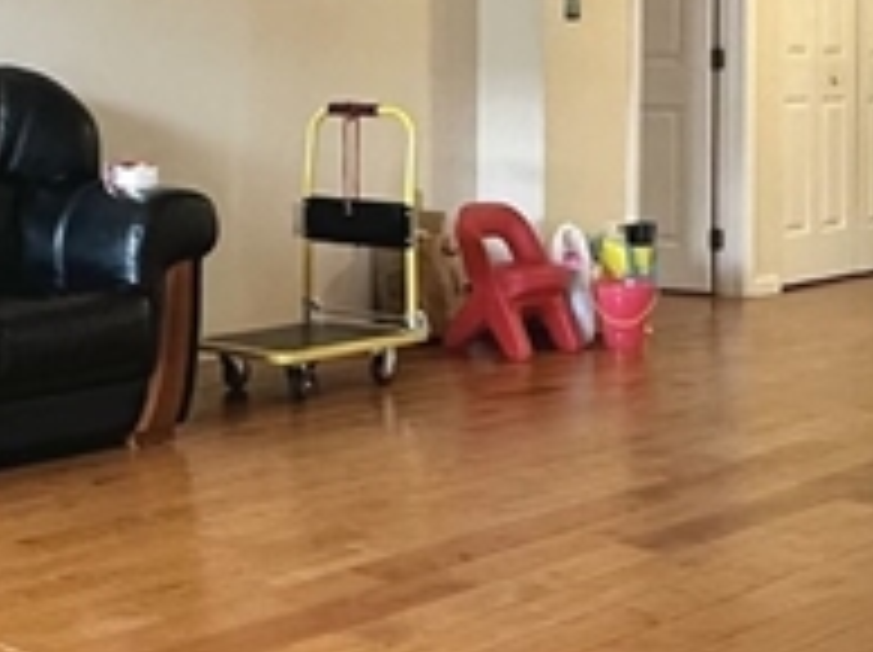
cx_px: 202
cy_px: 112
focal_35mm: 74
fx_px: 1864
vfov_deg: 19.6
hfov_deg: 26.0
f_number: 2.2
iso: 320
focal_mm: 2.22
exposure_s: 1/60
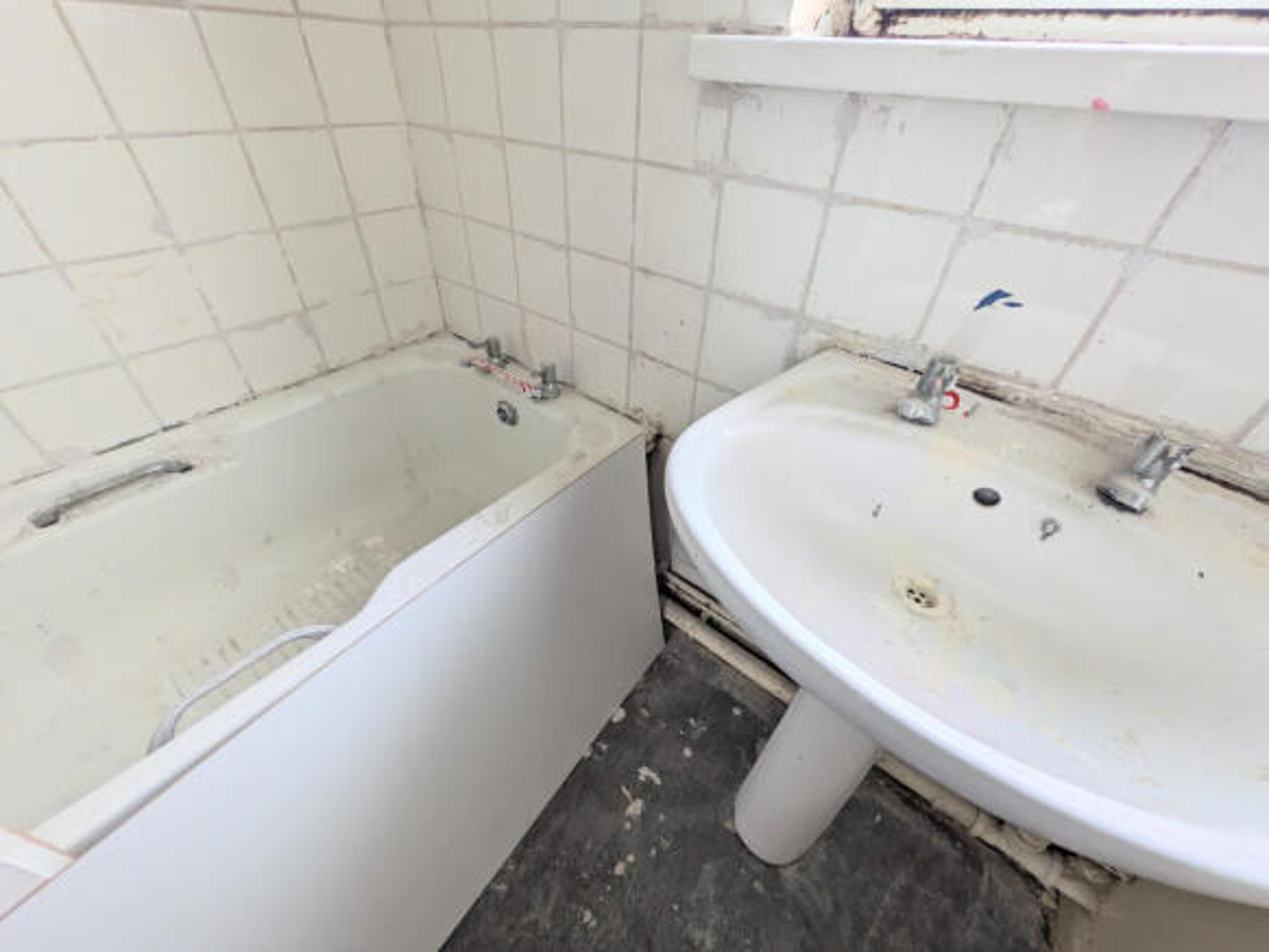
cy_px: 476
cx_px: 634
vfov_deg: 85.7
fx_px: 513
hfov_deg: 102.0
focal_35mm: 14
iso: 49
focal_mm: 1.83
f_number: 2.2
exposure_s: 1/165
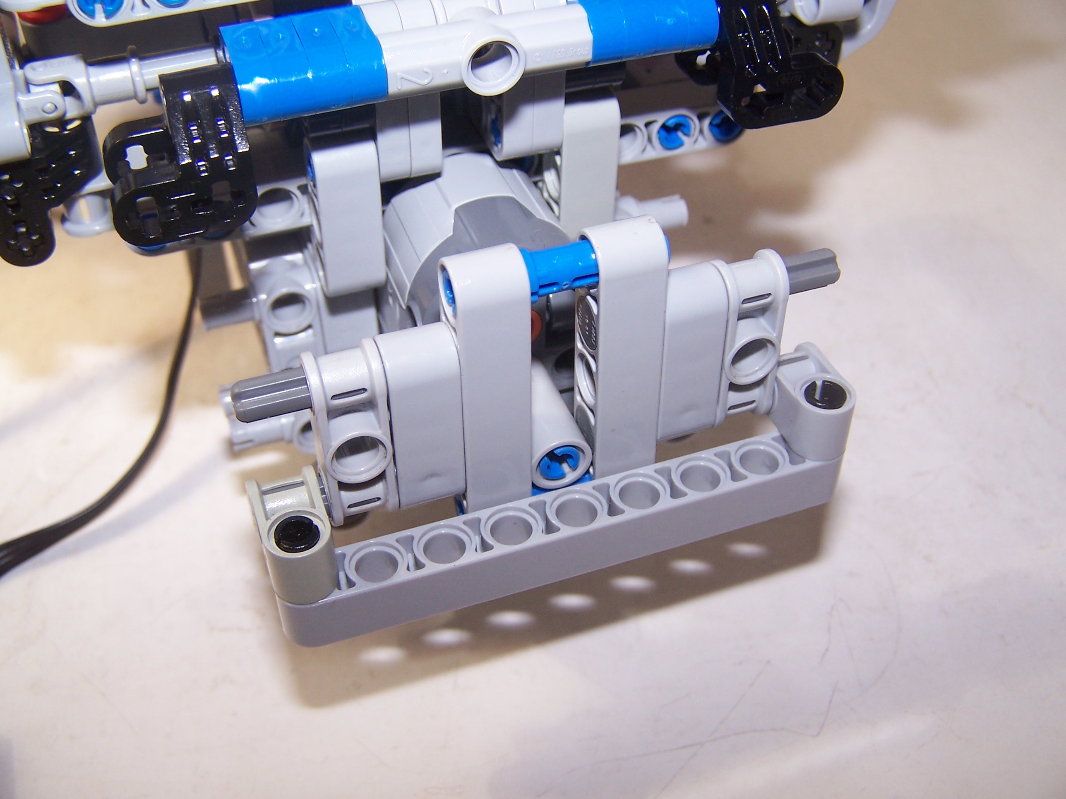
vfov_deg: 37.7
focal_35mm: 38
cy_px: 400
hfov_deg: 49.0
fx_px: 1170
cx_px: 533
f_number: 2.8
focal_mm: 6.3
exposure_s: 1/60
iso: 80
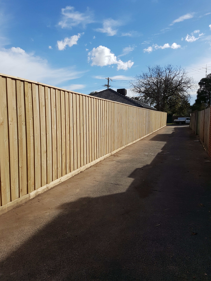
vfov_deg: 67.3
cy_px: 140
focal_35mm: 26
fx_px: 211
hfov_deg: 53.1
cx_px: 106
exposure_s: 1/3336
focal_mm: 4.2
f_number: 1.7
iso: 50
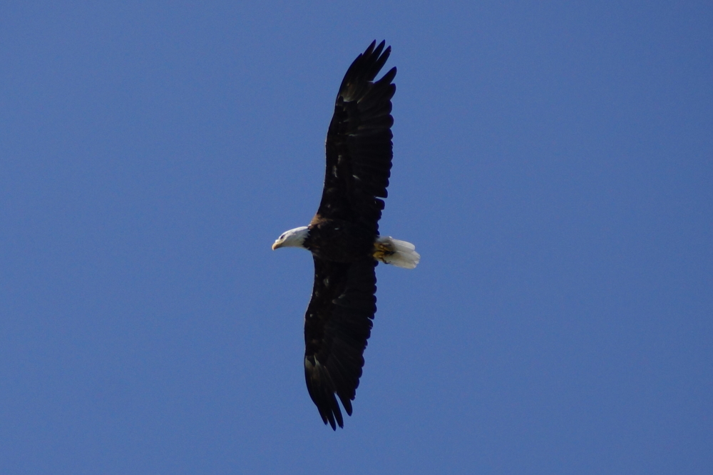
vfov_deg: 3.7
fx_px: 7424
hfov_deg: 5.5
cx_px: 356
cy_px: 238
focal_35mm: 375
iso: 200
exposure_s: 1/400
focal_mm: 250
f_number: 6.3
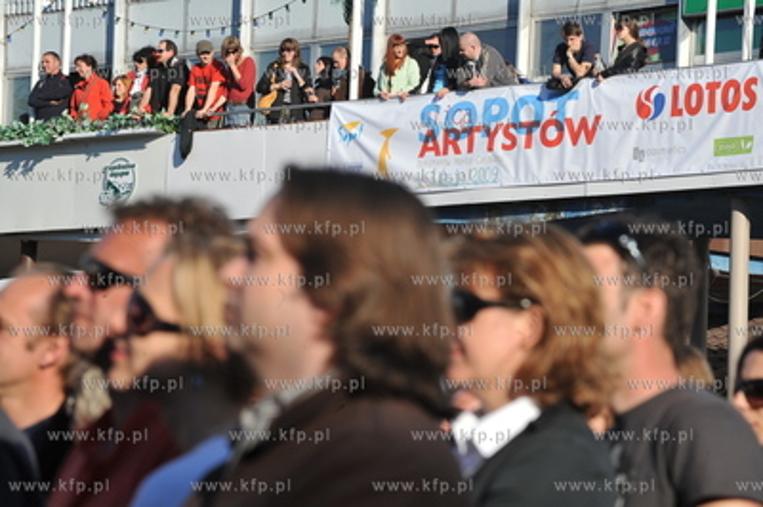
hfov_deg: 12.8
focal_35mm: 160
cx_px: 382
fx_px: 3388
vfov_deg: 8.6
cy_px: 254
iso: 400
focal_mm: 160
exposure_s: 1/500
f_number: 11
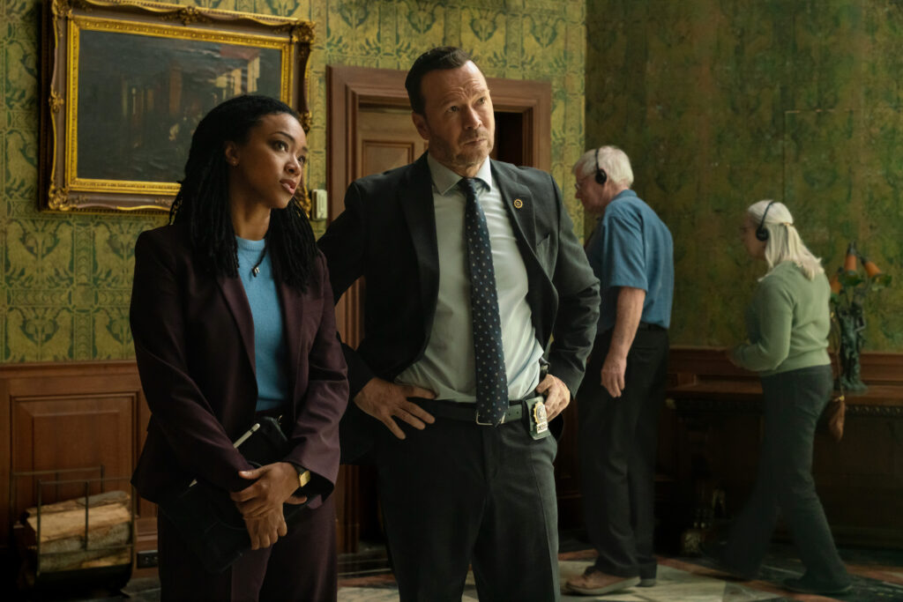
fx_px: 1503
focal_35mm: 60
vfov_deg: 22.7
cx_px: 452
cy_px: 301
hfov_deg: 33.4
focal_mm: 59.9
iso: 8000
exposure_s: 1/160
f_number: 5.6
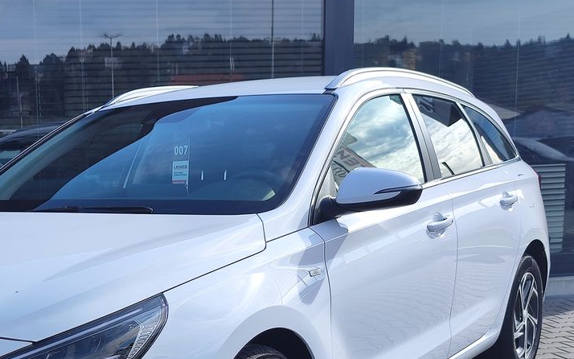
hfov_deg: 45.7
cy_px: 352
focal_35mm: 41
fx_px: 641
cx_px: 113
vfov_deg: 29.4
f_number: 1.69
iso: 50
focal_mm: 7.01
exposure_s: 1/594
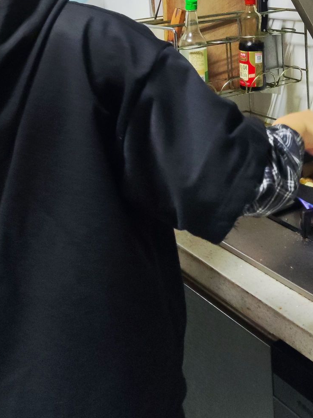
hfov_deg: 28.5
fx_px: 615
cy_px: 8
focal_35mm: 51
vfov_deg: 34.4
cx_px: 172
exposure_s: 1/33
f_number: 1.79
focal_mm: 4.71
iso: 889
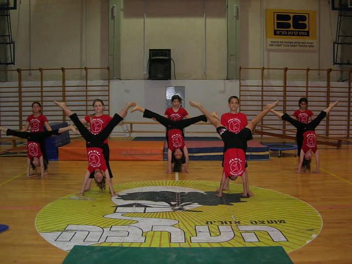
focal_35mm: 38
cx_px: 176
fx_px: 386
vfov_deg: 37.7
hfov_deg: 49.0
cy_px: 132
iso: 96
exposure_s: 1/60.1
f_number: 2.8
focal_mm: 7.8
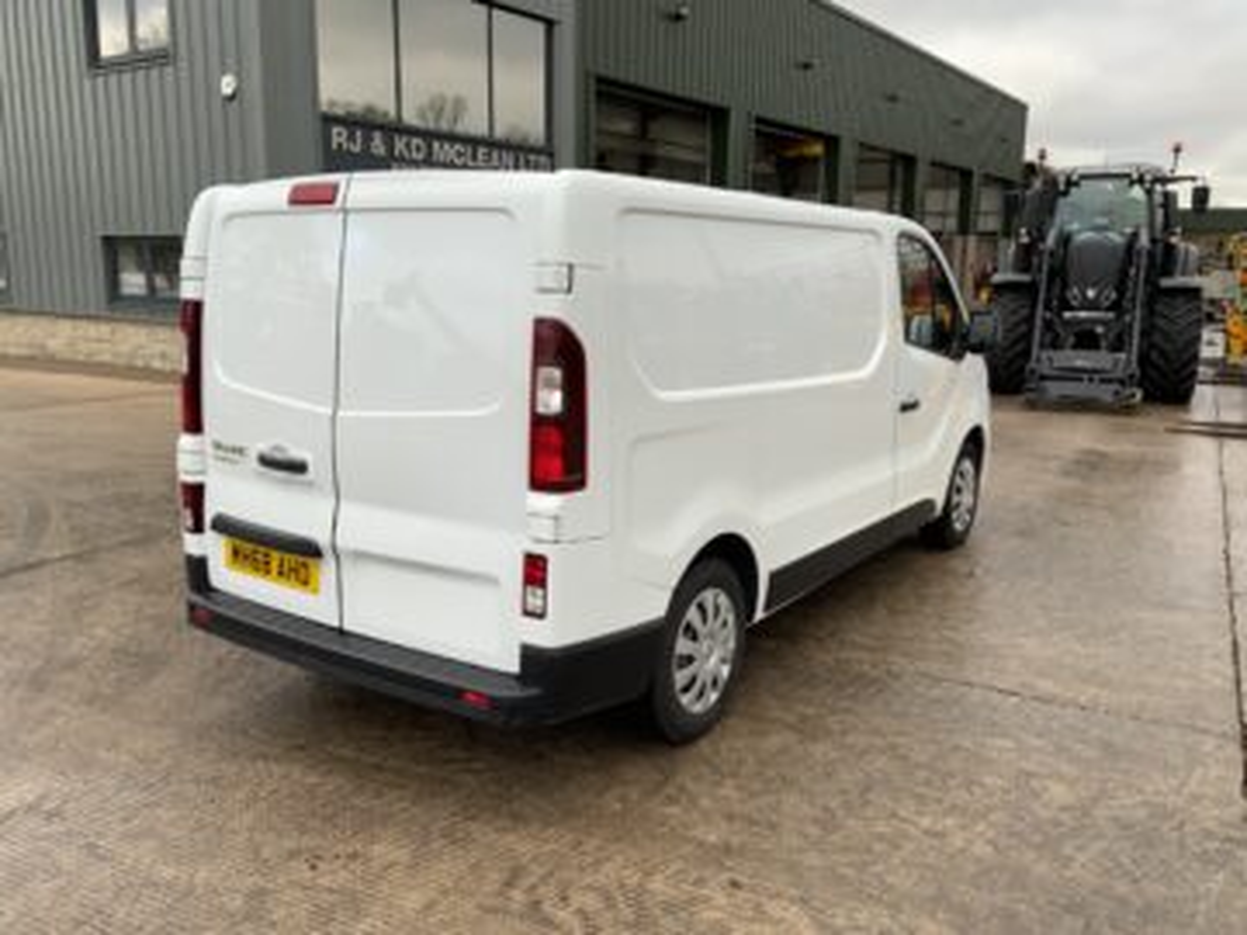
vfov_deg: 48.2
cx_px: 624
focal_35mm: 29
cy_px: 468
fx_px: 1045
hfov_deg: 61.7
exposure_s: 1/122
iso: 16
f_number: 1.8
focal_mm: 3
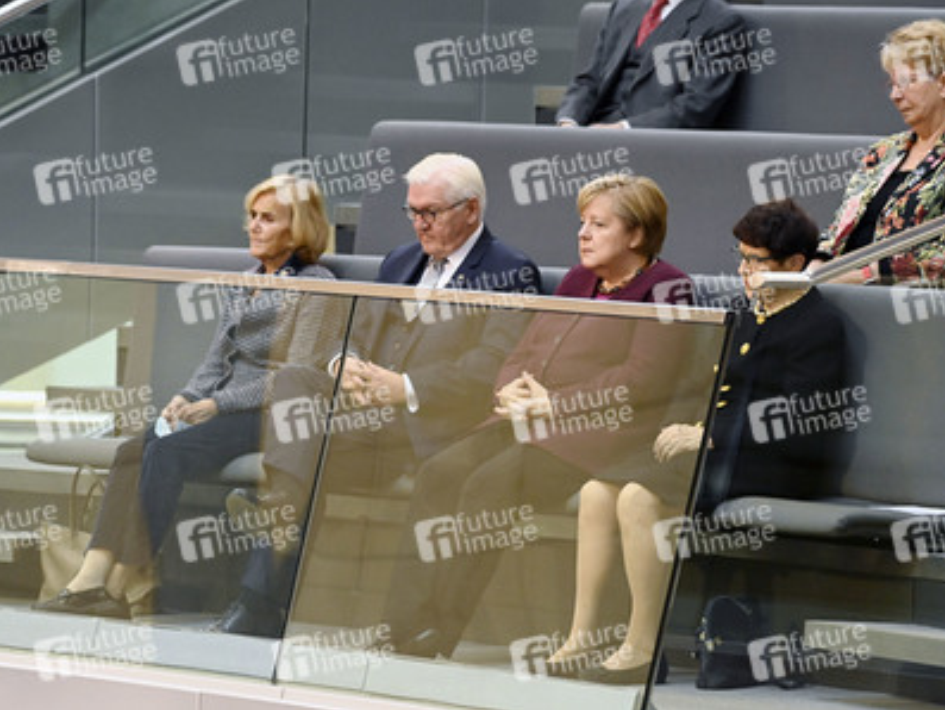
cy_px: 355
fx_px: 6554
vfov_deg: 6.2
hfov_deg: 8.2
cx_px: 508
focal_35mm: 240
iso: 8000
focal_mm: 220
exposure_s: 1/80
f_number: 5.6
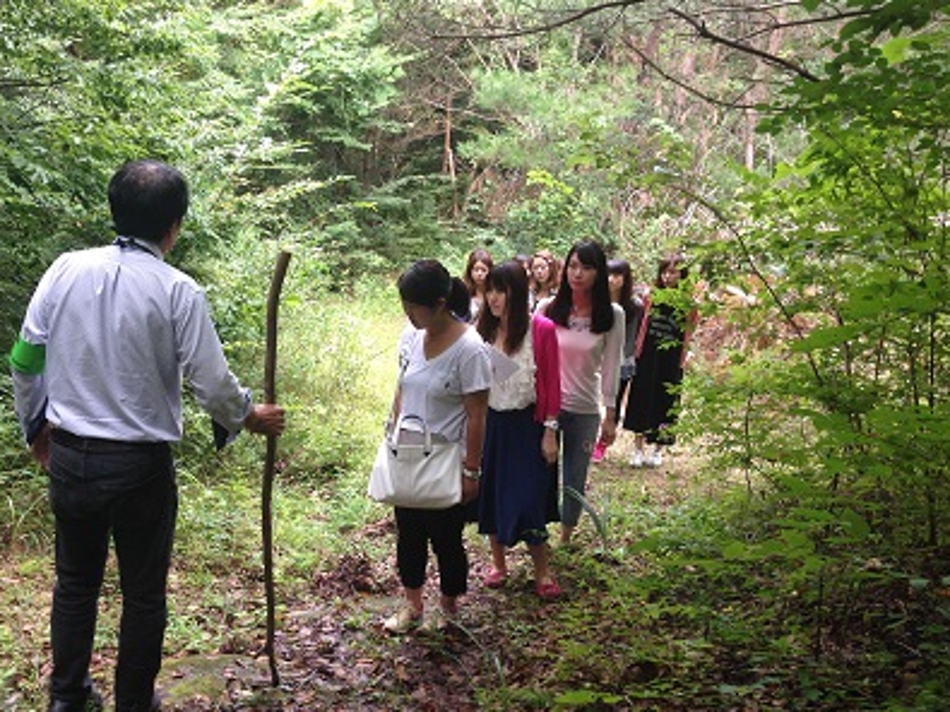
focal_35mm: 41
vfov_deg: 35.1
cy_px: 390
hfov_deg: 45.6
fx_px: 1125
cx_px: 404
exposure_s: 1/40
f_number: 2.4
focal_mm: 4.12
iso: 64
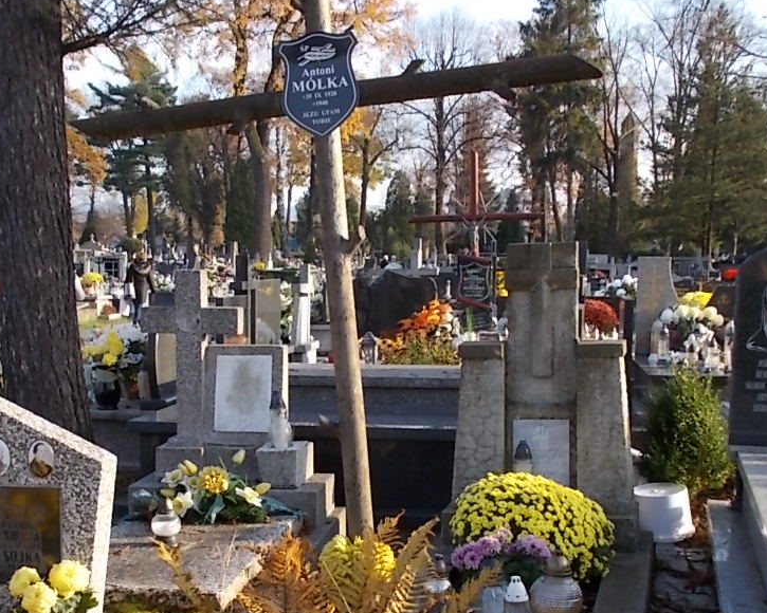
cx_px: 288
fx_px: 1271
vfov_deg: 26.9
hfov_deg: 33.4
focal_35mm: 56
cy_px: 426
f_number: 3.2
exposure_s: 1/200
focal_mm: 4.6
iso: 80
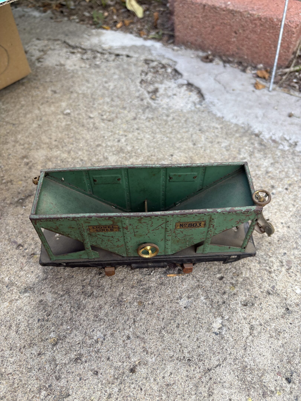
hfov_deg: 53.1
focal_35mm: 26
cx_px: 150
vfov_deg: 67.3
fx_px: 301
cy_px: 200
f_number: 1.6
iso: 50
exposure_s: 1/331
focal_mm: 5.96
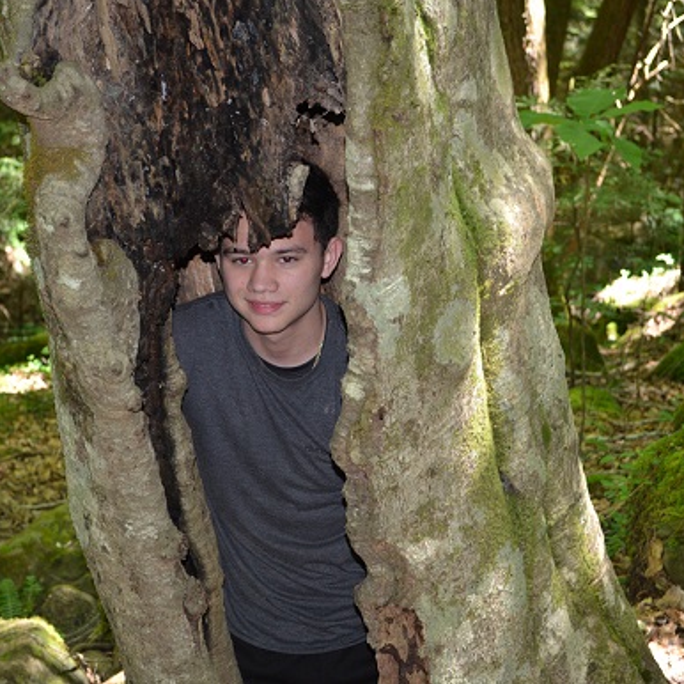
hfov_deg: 22.2
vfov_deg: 22.2
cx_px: 367
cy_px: 344
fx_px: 1744
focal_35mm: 78
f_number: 5.3
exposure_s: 1/60
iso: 800
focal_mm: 40
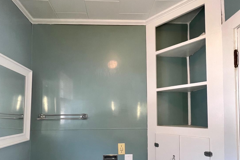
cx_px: 114
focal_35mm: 19
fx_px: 127
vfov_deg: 62.0
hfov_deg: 86.8
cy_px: 113
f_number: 1.8
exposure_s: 1/120
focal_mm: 1.57
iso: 250
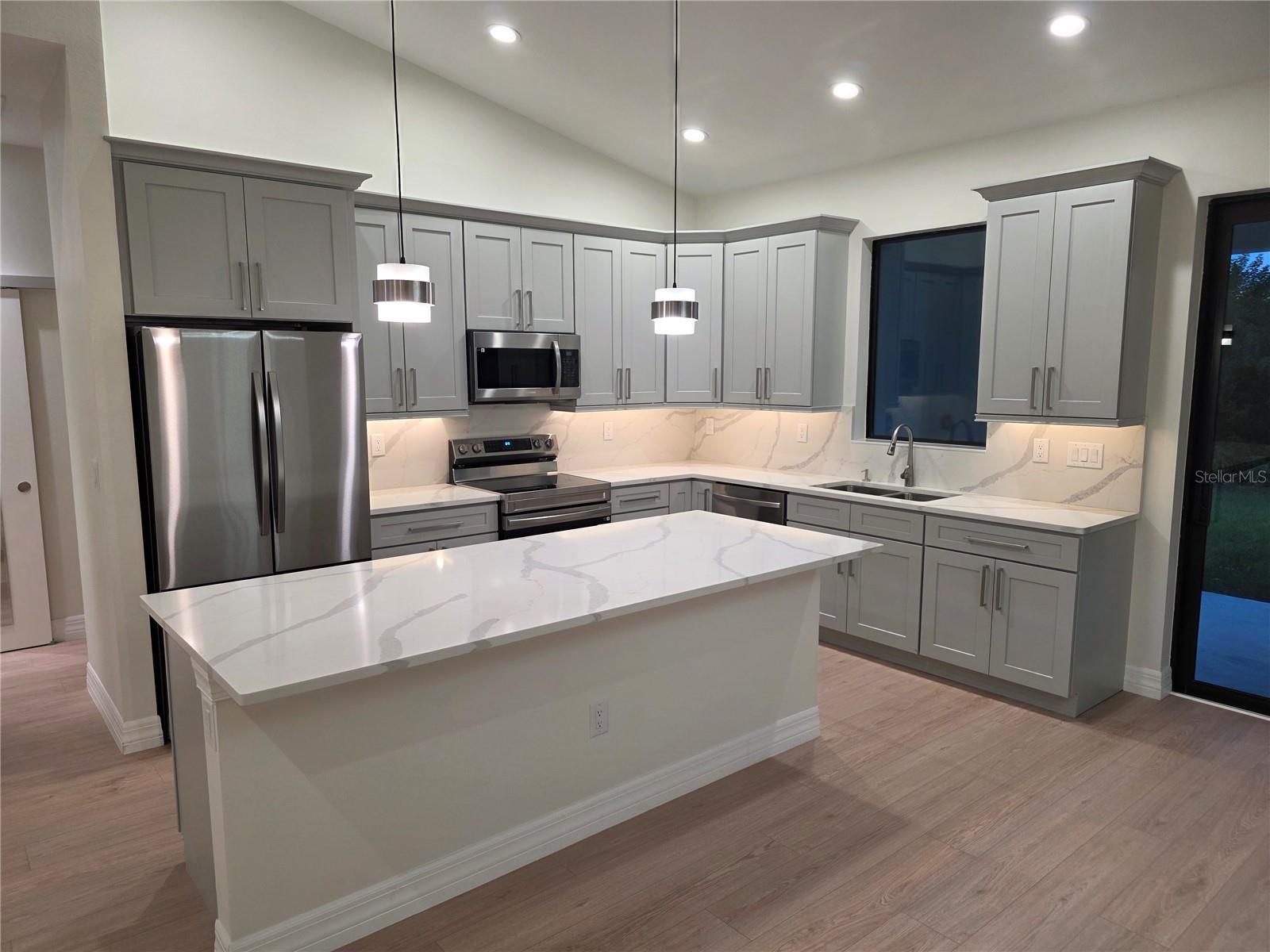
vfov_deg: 58.9
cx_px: 635
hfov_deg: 73.9
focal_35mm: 23
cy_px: 476
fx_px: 844
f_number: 1.7
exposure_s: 1/120
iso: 125
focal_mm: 6.3
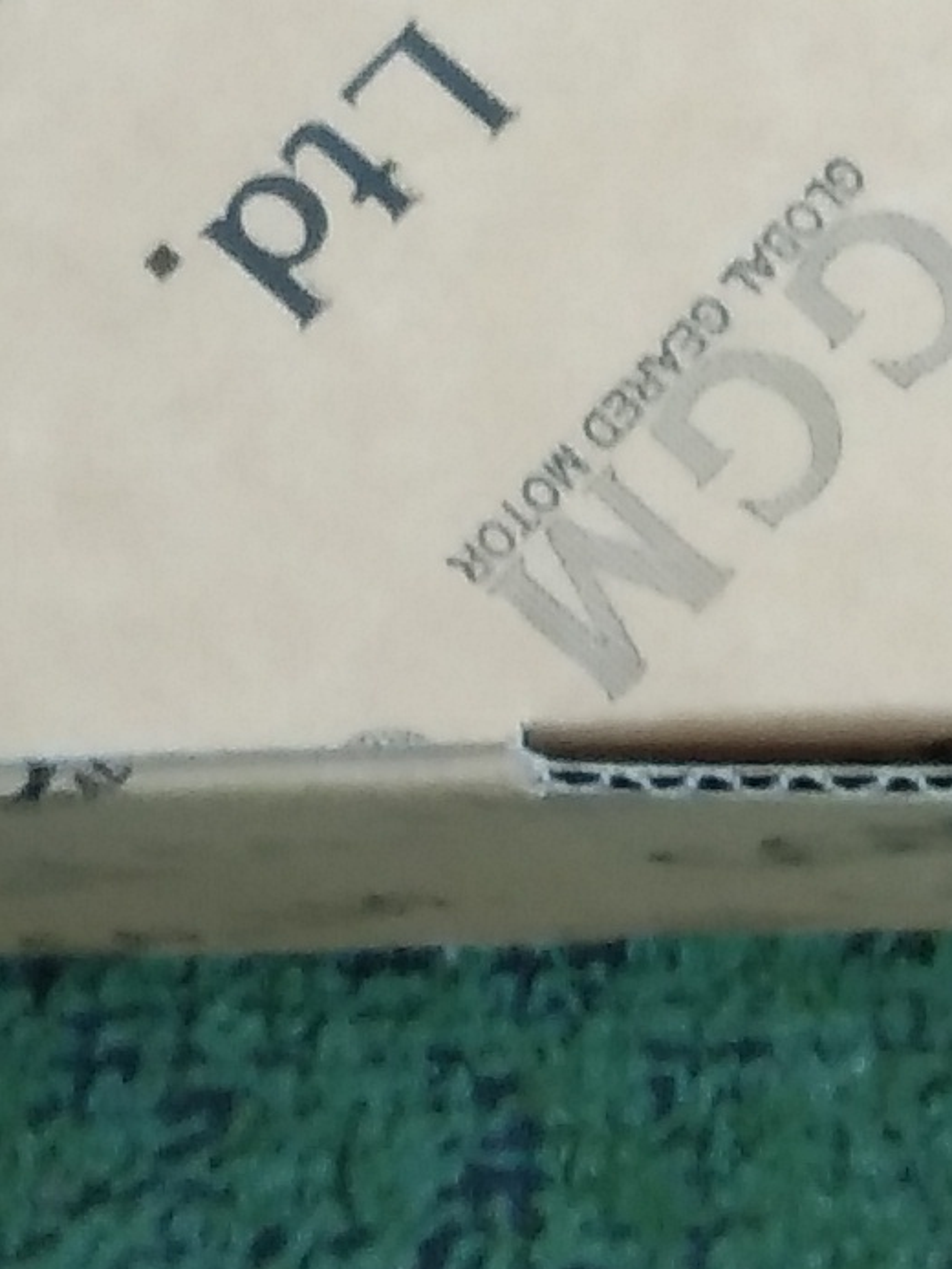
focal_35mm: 180
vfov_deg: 10.9
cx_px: 1358
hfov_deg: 8.1
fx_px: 6598
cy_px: 117
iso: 221
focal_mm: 3.65
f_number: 2.2
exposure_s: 1/50
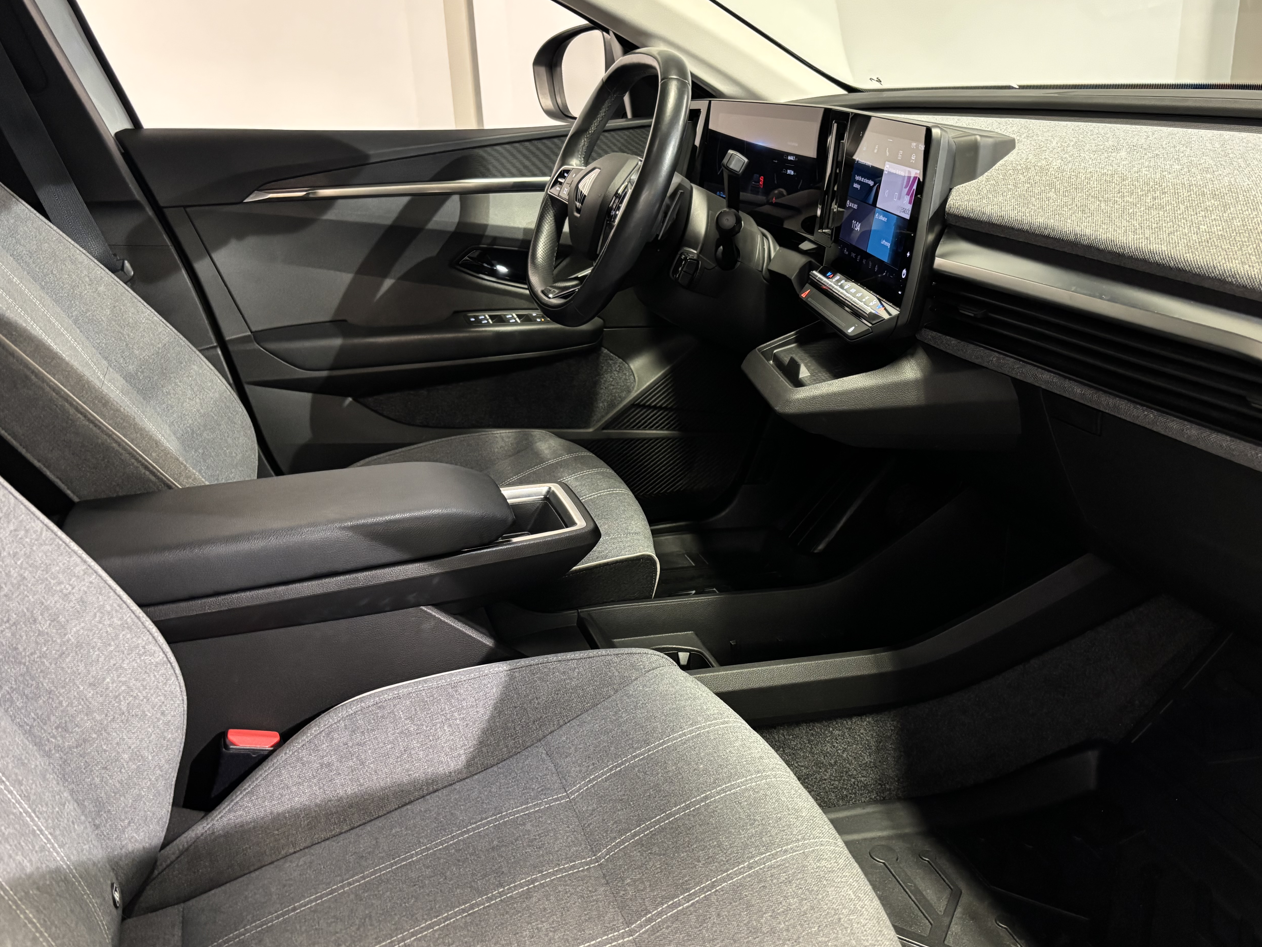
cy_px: 477
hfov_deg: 59.9
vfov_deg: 46.8
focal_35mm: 30
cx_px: 653
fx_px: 1094
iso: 640
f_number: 1.6
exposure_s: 1/33
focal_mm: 5.96
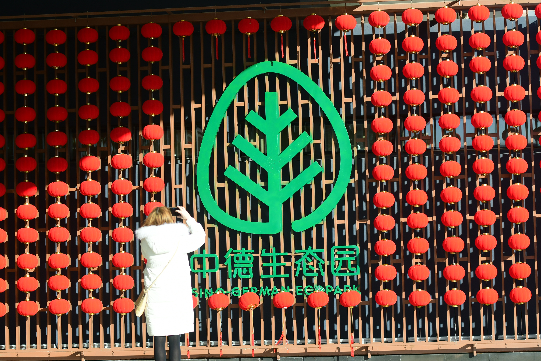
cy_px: 180
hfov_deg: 19.5
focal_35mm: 105
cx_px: 270
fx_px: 1578
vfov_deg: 13.0
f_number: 3.2
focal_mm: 70
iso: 320
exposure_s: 1/2000
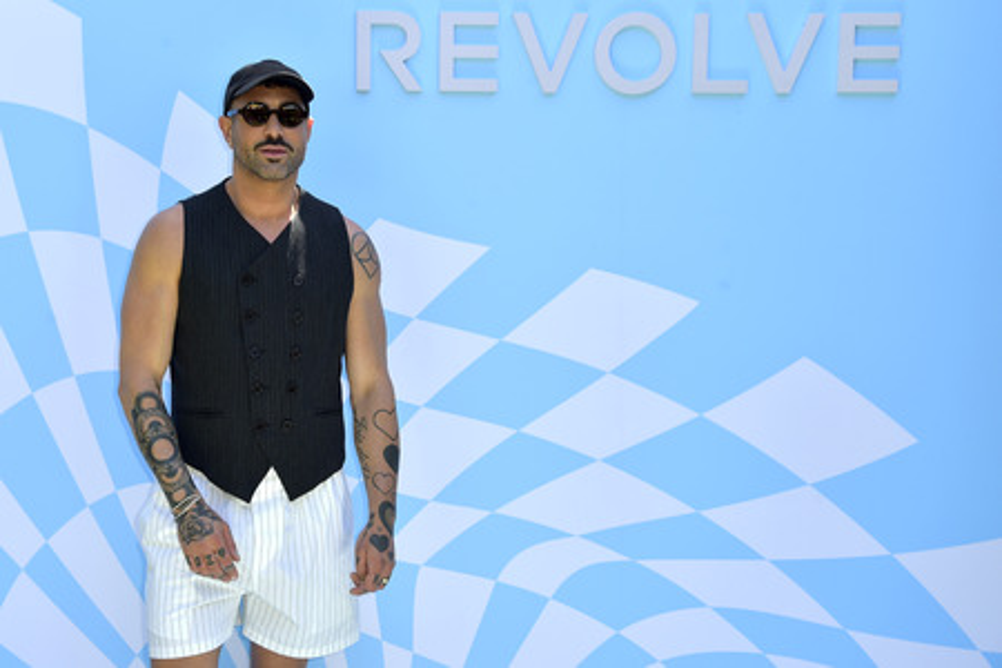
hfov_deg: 32.4
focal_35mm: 62
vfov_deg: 21.9
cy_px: 334
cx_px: 501
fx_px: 1726
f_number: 6.3
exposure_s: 1/250
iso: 250
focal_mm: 62
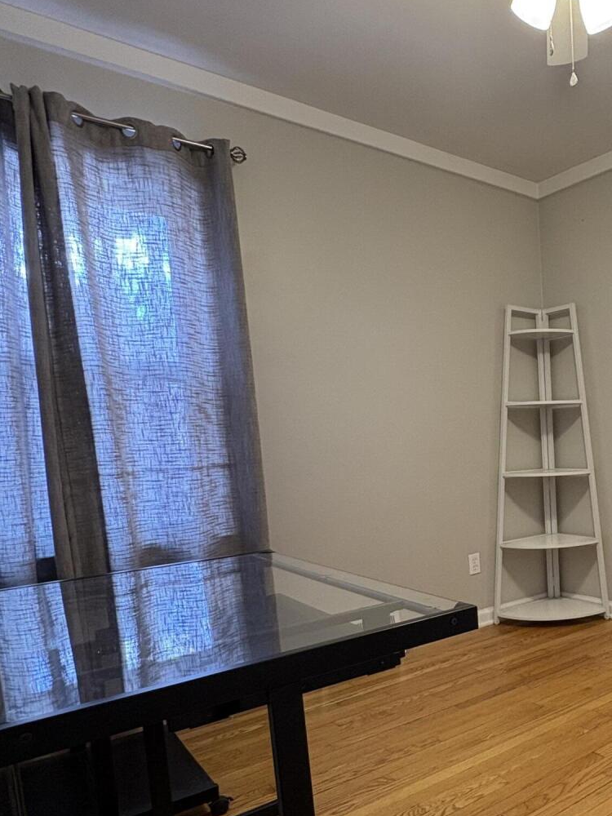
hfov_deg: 42.9
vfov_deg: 62.7
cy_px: 499
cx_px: 610
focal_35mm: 28
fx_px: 660
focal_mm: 2.22
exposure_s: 1/60
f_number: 2.2
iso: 320
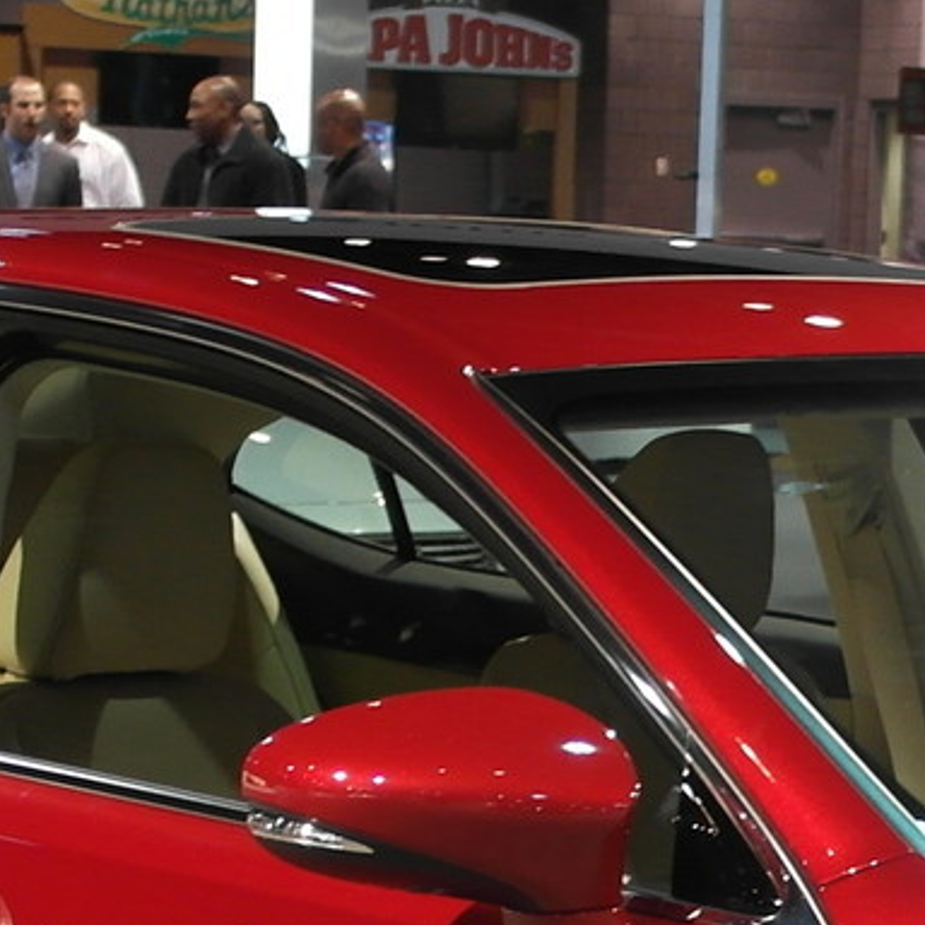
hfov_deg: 10.4
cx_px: 988
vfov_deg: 10.4
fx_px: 5019
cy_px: 1097
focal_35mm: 166
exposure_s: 1/40
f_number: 3.5
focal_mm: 20
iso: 400
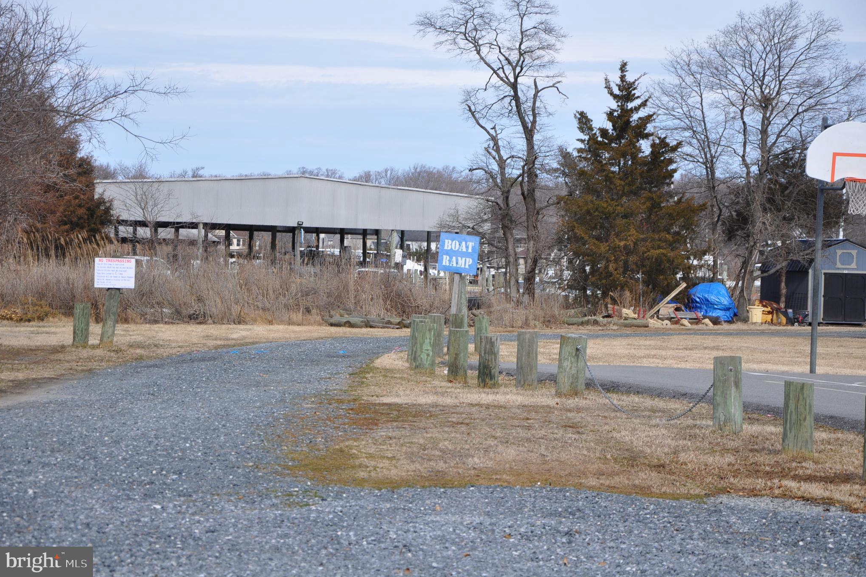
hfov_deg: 16.9
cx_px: 436
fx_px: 2910
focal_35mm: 121
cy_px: 287
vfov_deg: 11.3
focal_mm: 80
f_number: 6.3
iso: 200
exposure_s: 1/640
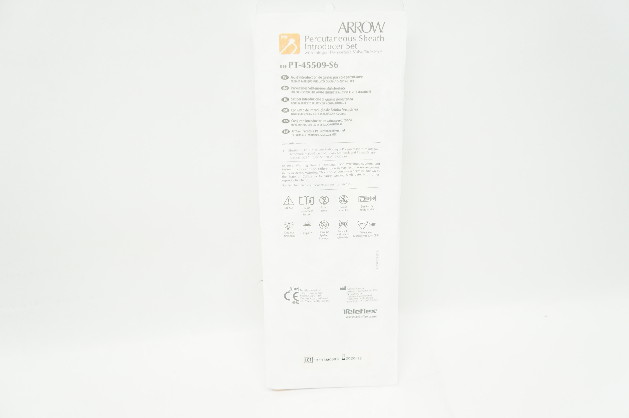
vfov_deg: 30.8
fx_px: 759
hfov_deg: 45.0
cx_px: 314
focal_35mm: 44
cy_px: 209
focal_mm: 29
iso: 400
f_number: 4.5
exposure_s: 1/80
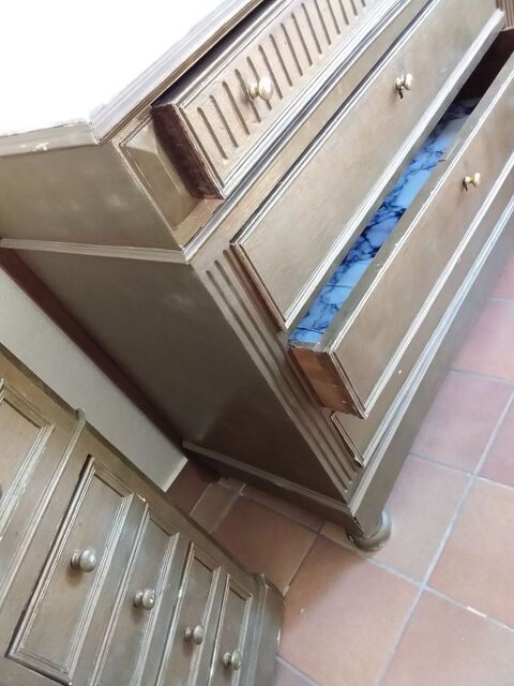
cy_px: 343
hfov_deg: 49.7
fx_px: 554
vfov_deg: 63.4
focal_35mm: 28
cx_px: 257
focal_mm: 2.91
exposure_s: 1/33
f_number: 1.9
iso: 160
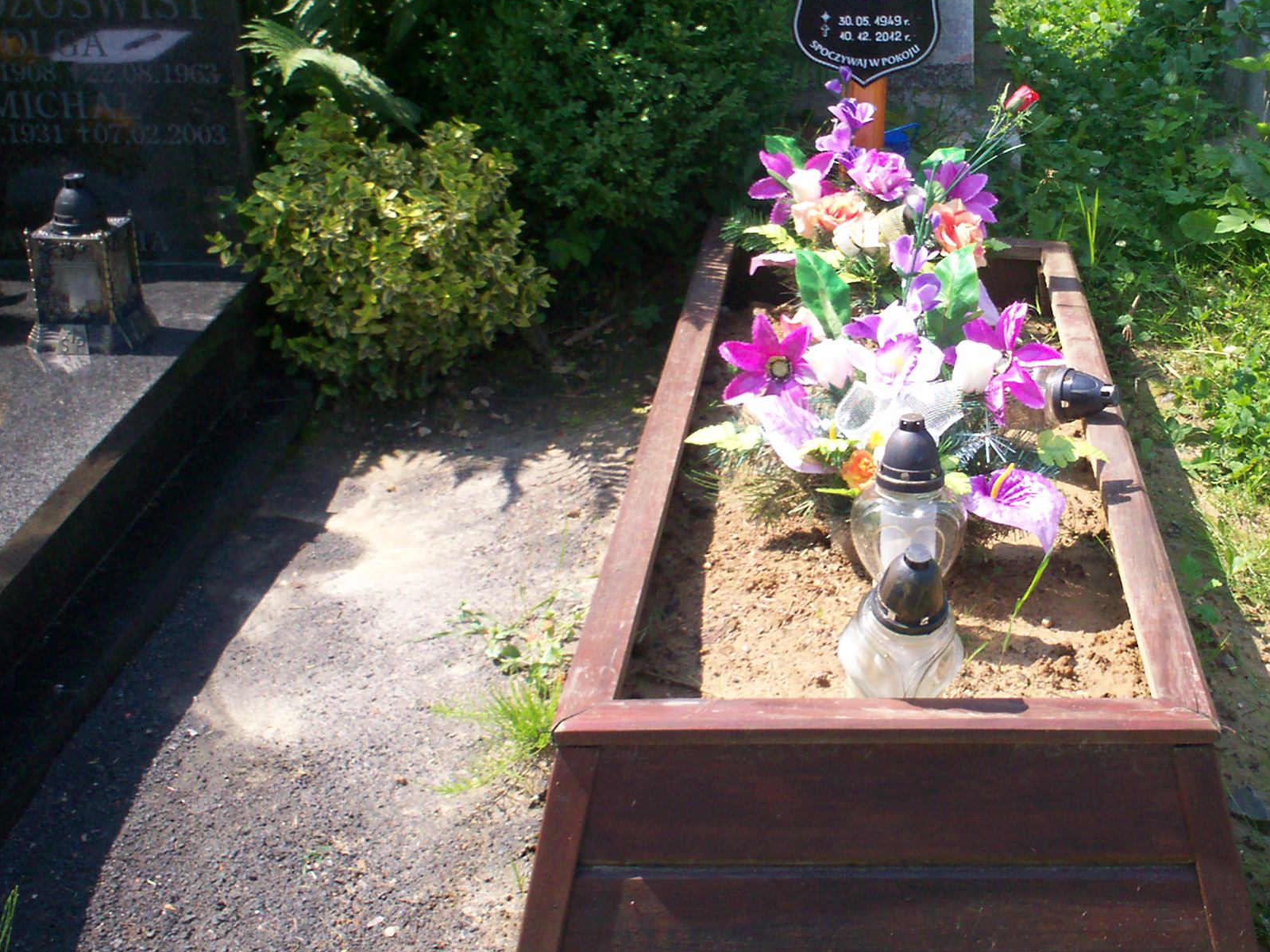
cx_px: 922
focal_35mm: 58
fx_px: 2128
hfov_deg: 32.7
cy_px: 349
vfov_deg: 25.1
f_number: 4.5
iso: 100
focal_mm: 6
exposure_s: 1/275
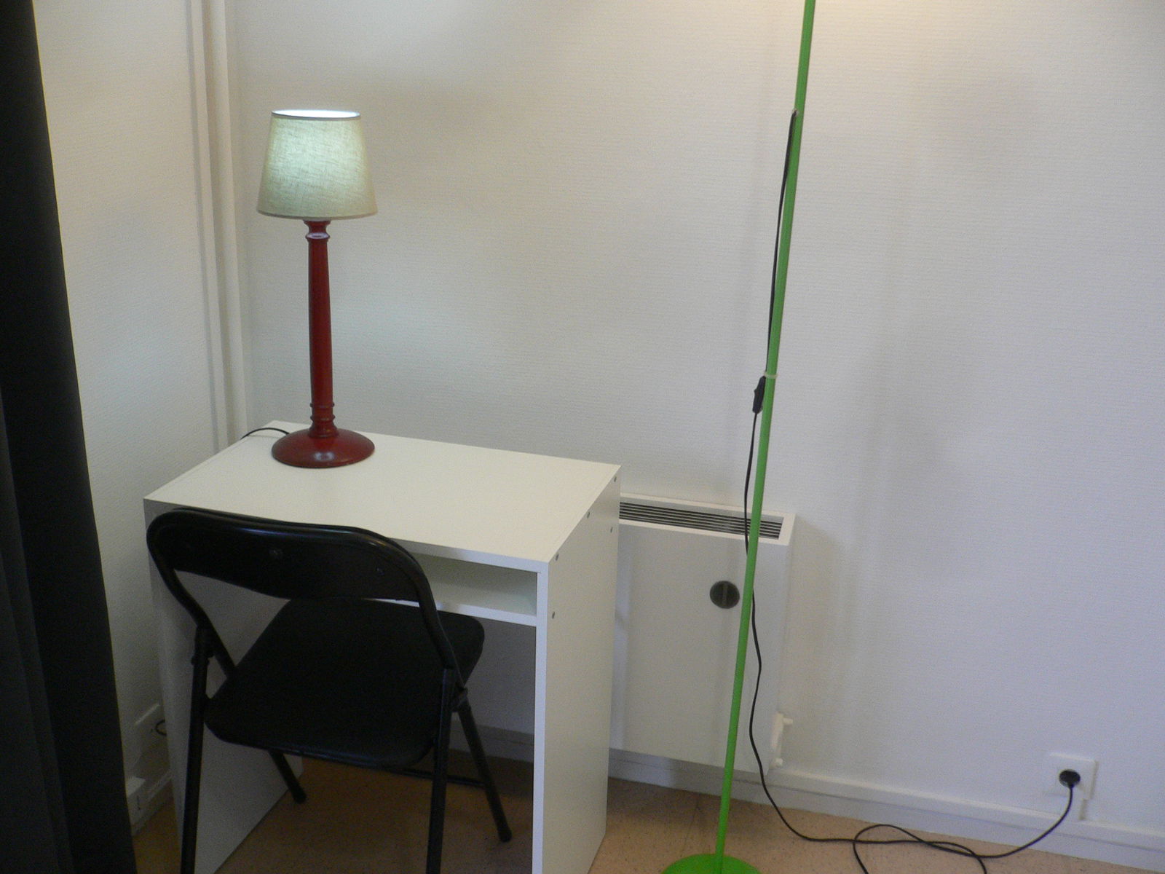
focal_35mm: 35
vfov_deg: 40.7
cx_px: 582
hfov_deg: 52.6
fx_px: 1178
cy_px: 437
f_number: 2.8
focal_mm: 5.8
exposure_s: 1/15
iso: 200
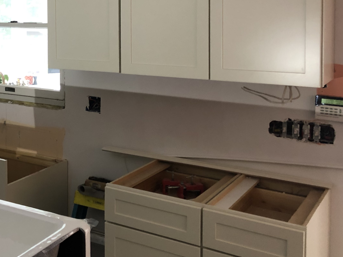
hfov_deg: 34.1
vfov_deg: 26.8
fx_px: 525
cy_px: 36
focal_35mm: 53
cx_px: 32
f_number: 1.8
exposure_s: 1/15
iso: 50
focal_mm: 3.99
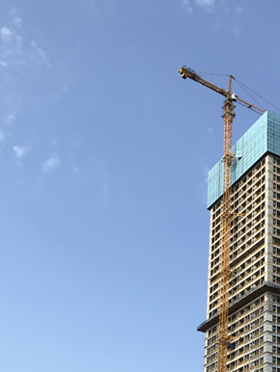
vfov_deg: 31.6
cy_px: 337
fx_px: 625
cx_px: 240
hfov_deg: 24.7
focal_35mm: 58
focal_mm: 3.99
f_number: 1.8
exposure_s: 1/1842
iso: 20
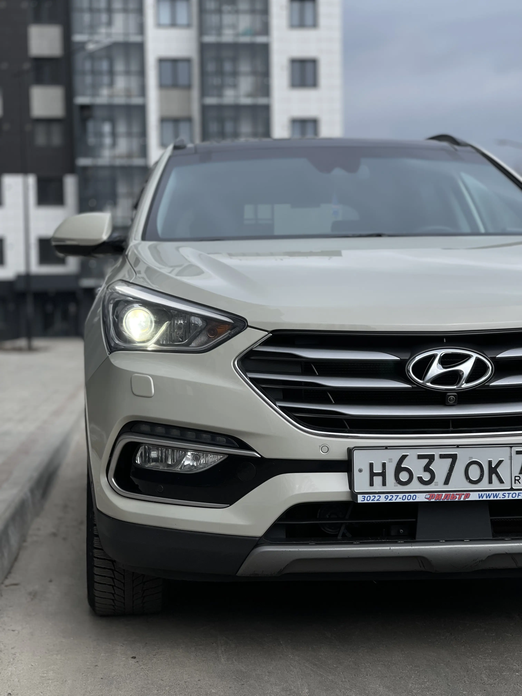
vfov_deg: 30.3
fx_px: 1287
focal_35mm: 64
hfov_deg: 22.9
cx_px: 261
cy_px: 348
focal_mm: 7.5
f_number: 2.2
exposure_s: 1/1488
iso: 32
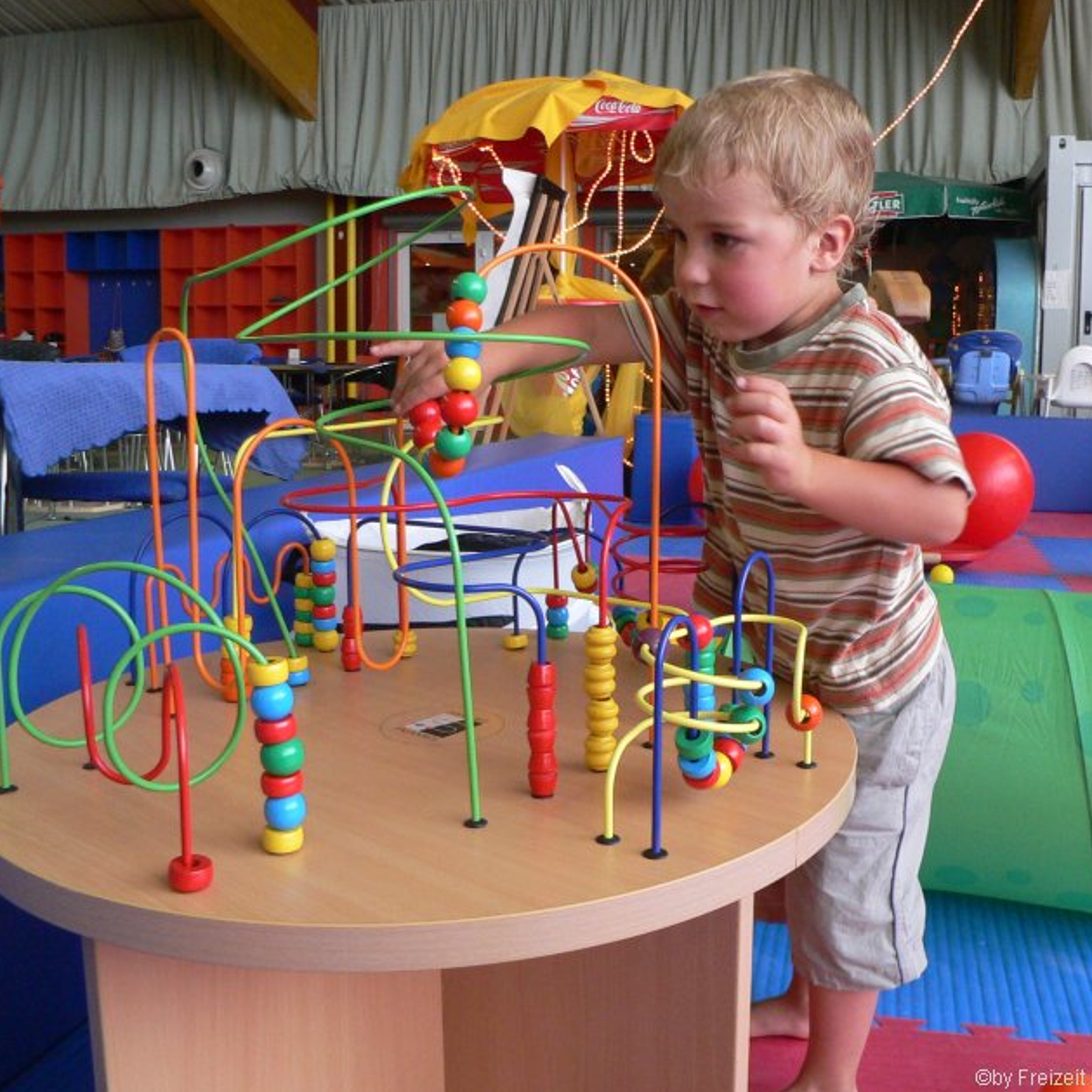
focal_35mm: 43
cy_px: 545
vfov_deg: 39.2
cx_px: 698
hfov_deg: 38.9
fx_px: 1535
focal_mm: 6
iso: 200
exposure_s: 1/40
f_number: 2.8
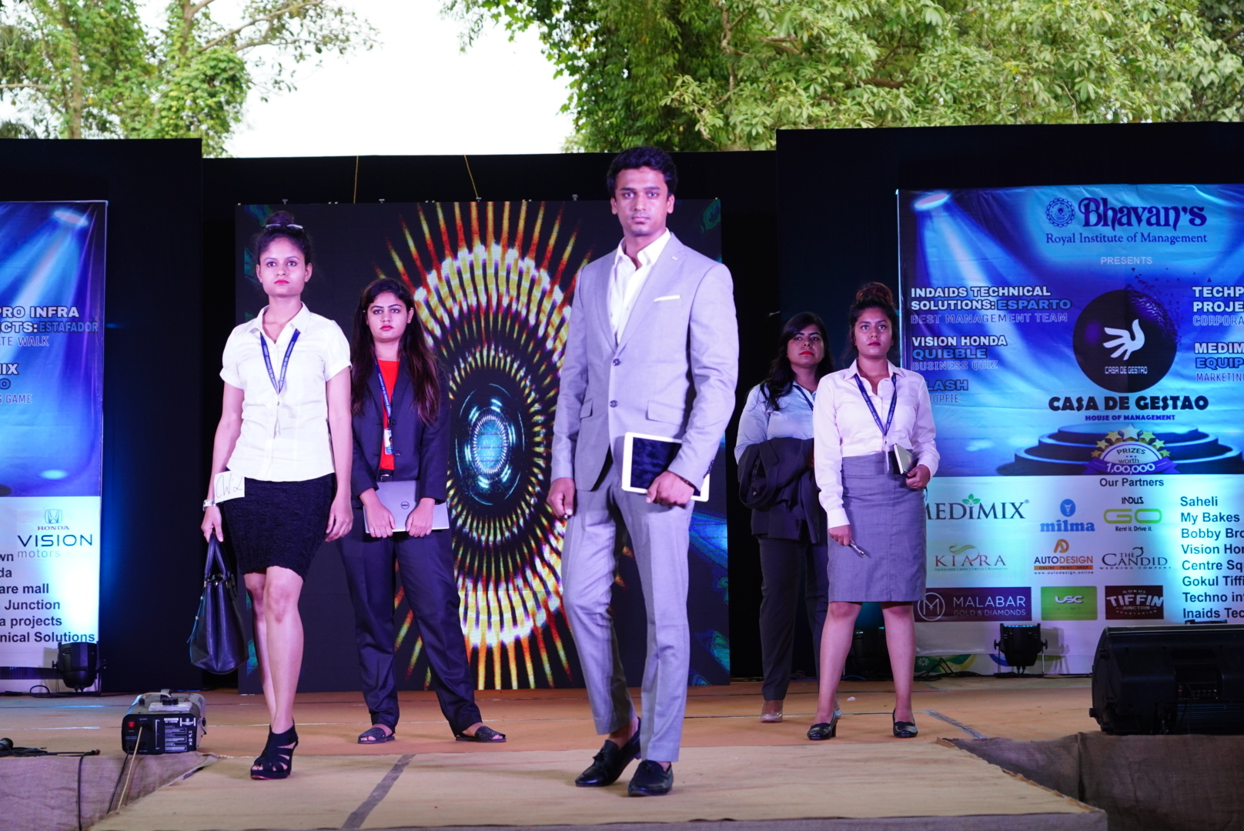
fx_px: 2317
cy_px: 416
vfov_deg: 20.3
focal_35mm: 67
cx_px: 622
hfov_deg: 30.1
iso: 2000
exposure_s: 1/500
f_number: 5
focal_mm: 67
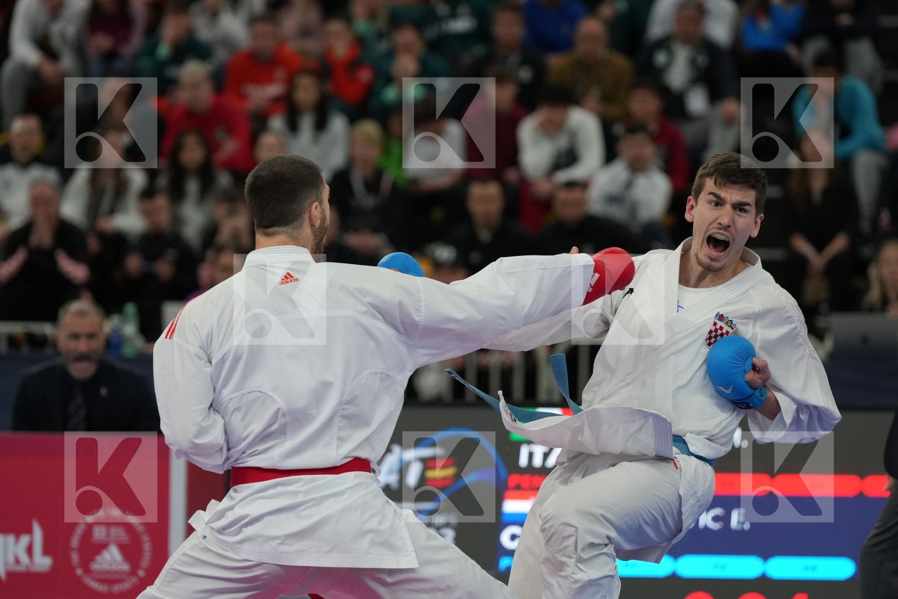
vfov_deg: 5.8
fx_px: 5861
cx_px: 449
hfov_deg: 8.8
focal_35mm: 235
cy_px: 300
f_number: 2.8
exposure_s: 1/1000
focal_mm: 157
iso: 1600
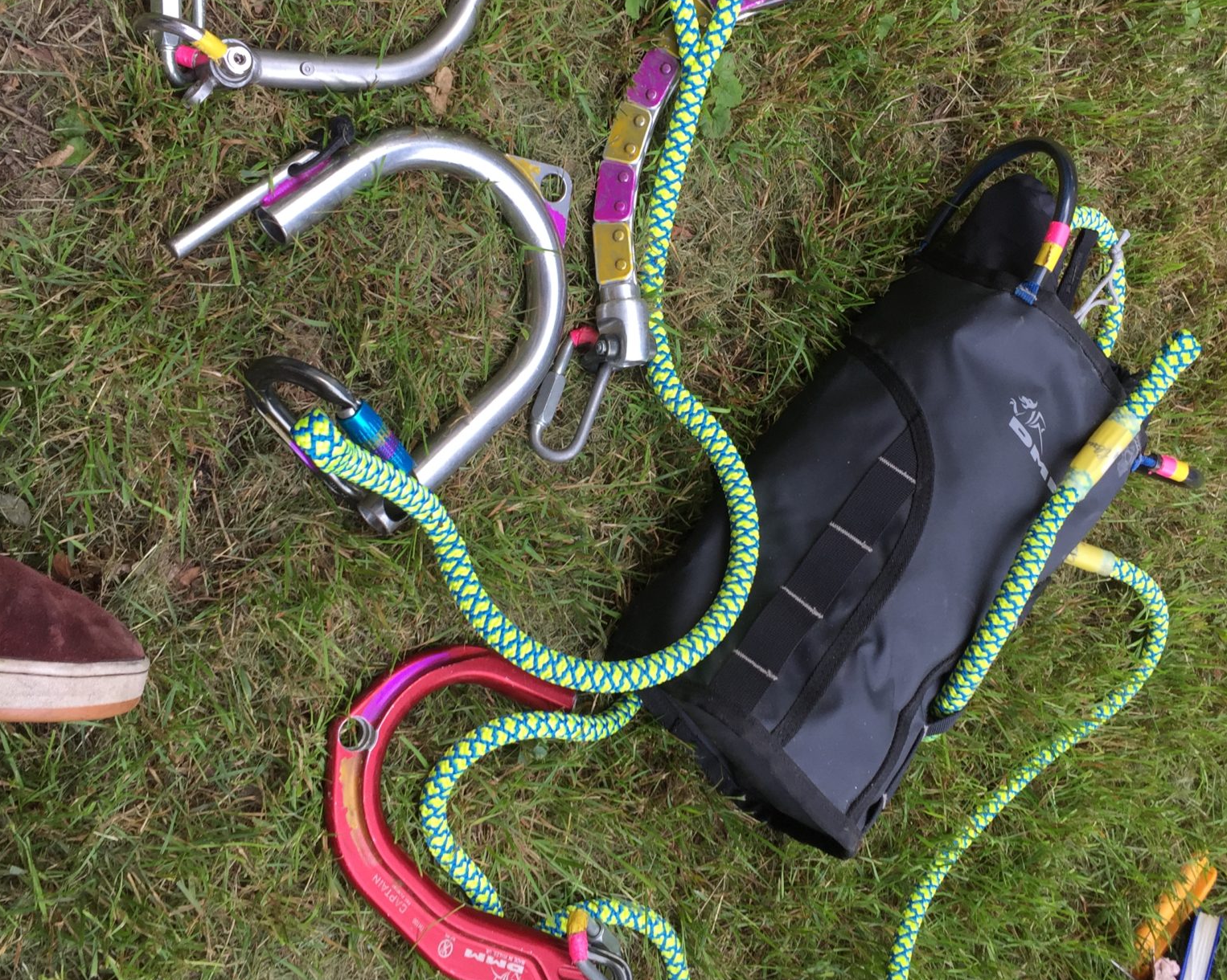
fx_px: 1380
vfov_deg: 39.0
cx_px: 614
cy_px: 404
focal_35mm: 38
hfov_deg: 47.9
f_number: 2.2
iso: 32
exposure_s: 1/50
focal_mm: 4.15
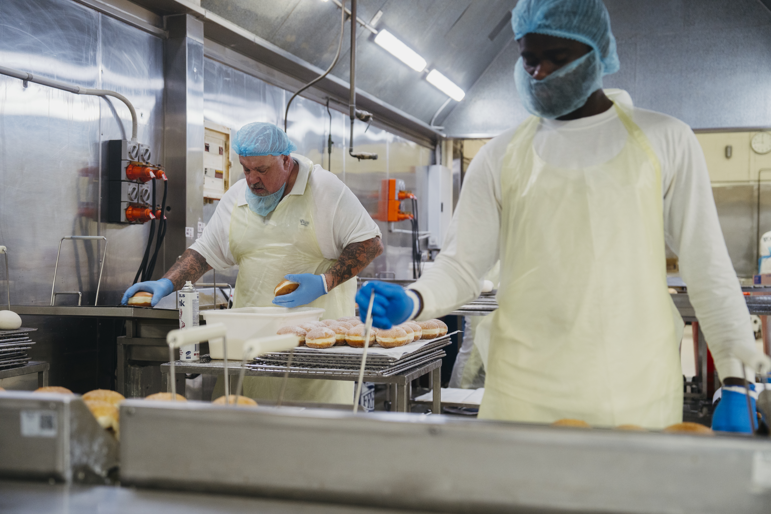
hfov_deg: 46.4
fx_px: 899
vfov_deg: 31.9
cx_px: 386
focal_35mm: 42
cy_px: 257
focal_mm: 42
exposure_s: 1/320
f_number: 2.8
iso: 1600
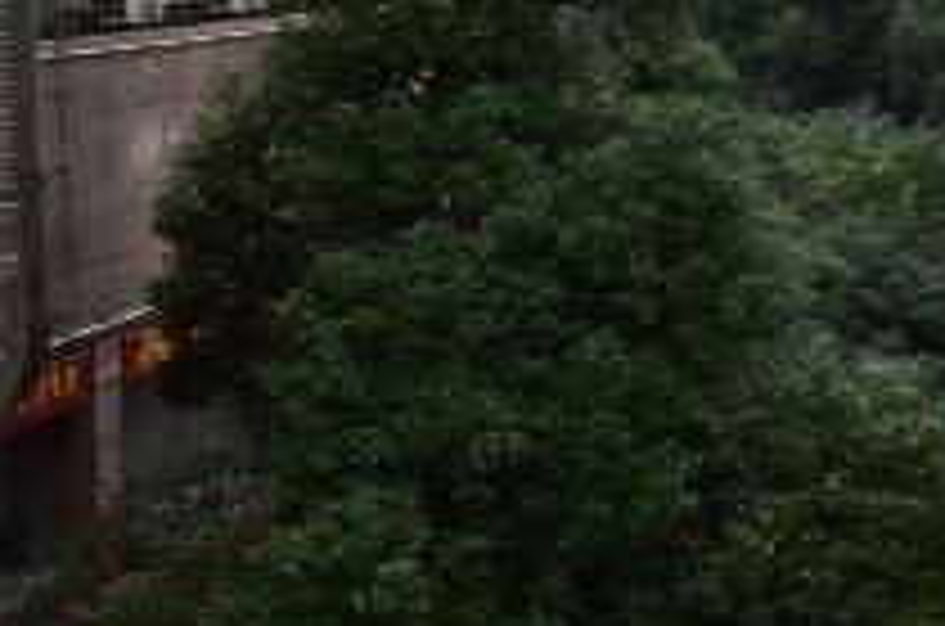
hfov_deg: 16.5
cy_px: -122
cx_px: 1350
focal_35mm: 115
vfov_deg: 11.7
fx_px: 3000
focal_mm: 25
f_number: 8
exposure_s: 1/60
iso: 100
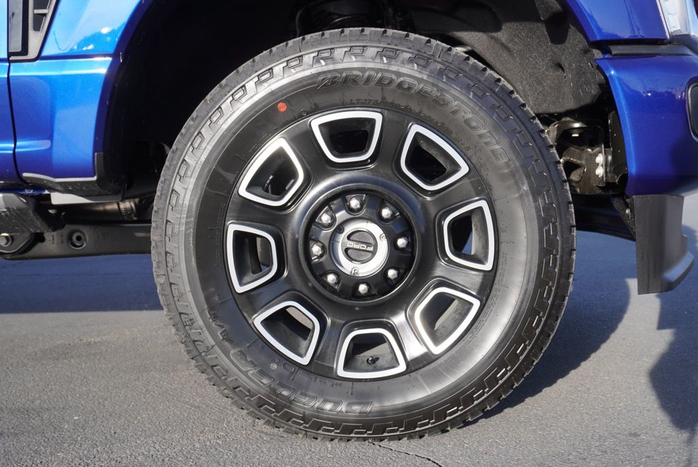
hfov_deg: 53.1
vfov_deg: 36.9
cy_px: 234
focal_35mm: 36
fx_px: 698
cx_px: 349
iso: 100
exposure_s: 1/200
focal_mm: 24
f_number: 5
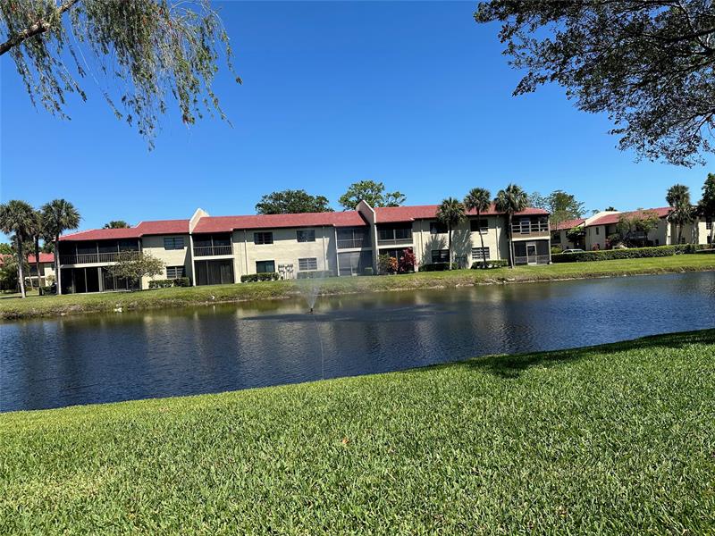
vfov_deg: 56.8
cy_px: 268
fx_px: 496
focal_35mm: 24
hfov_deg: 71.6
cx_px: 358
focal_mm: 6.86
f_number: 1.78
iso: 80
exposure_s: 1/4184
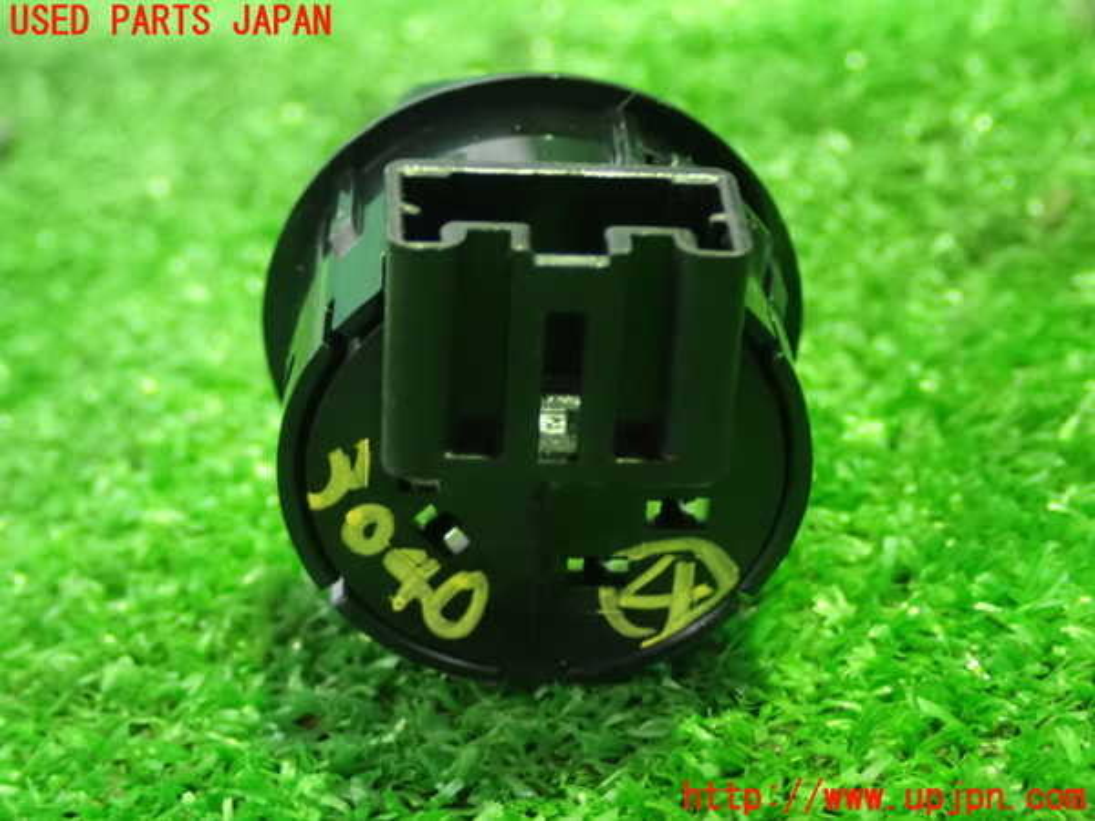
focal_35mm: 67
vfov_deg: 21.9
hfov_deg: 29.0
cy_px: 410
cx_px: 548
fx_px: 2119
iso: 1600
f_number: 3.8
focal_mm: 11.88
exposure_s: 1/10
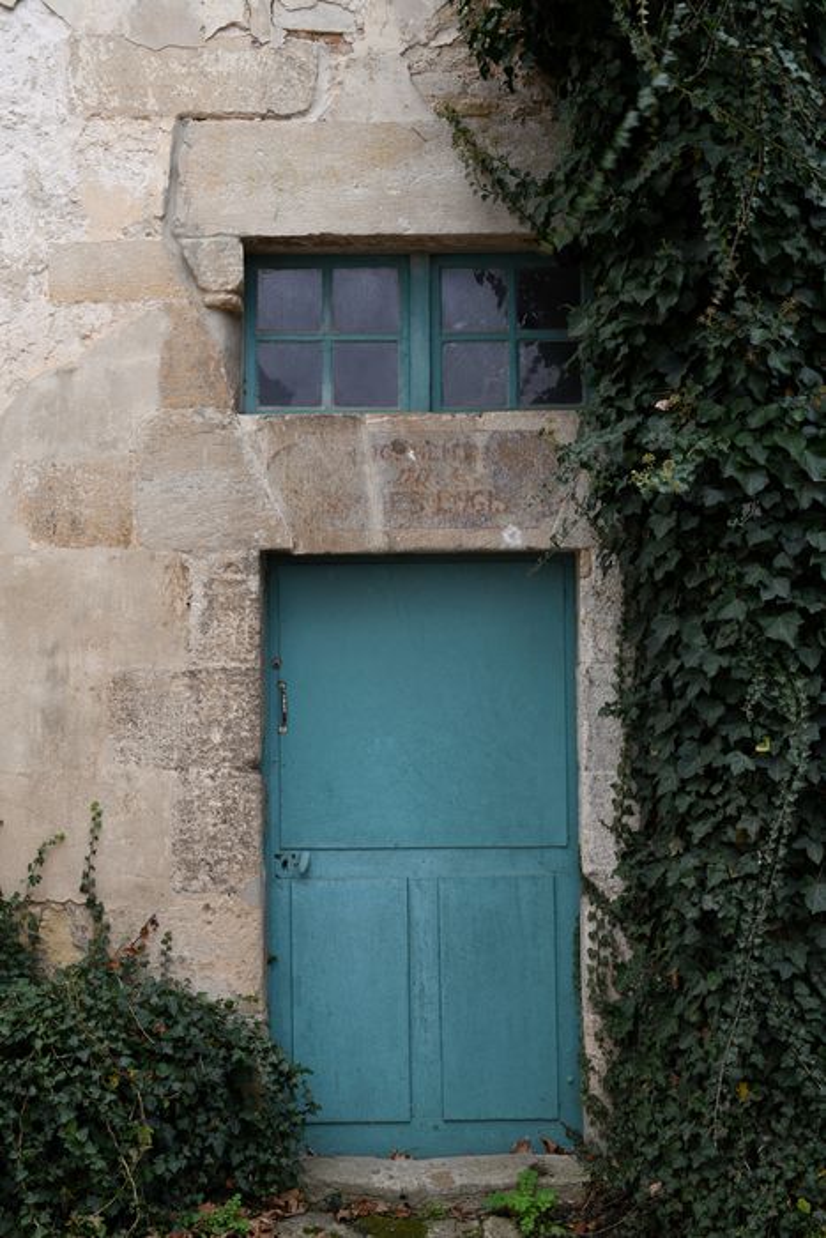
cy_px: 619
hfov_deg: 27.0
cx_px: 413
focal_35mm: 50
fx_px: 1720
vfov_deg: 39.6
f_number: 13
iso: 64
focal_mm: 50
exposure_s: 1/6
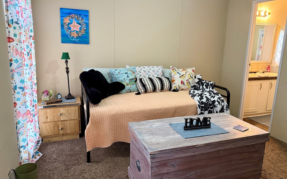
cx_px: 145
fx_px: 203
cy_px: 87
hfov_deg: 70.4
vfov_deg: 47.6
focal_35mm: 26
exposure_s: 1/60
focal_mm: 6.76
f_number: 1.78
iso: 250
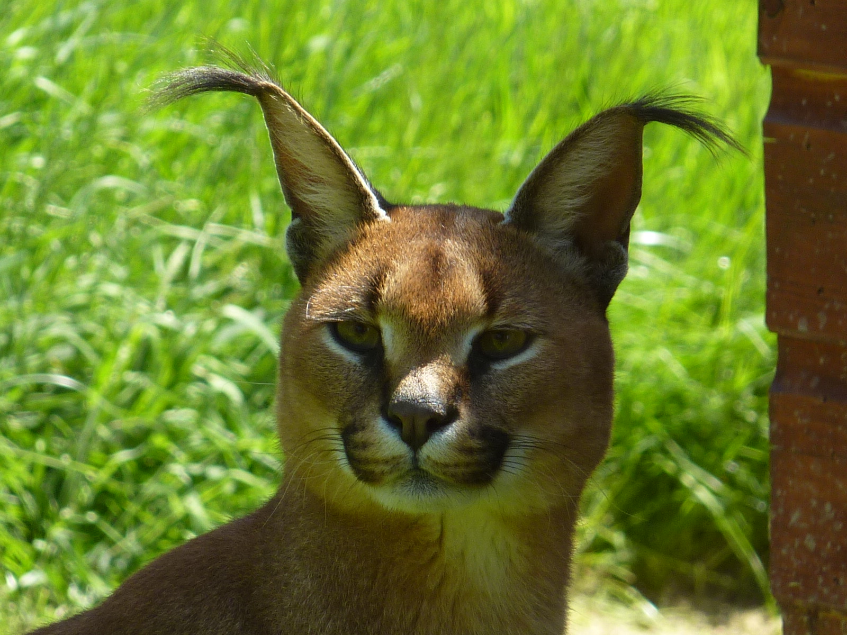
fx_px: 13091
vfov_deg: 2.8
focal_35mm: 535
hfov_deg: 3.7
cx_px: 424
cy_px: 318
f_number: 4.9
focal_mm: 49.2
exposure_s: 1/125
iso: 100
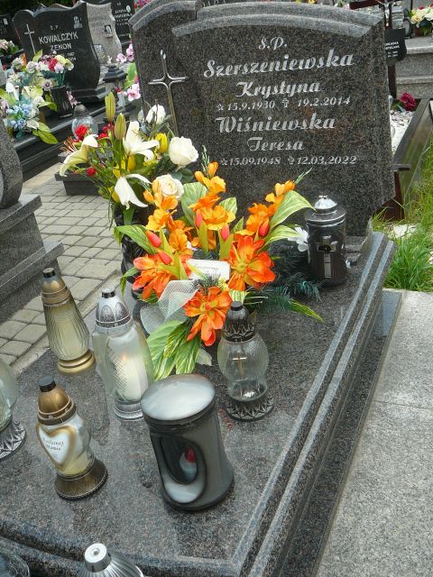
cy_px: 288
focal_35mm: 35
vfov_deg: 52.6
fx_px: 584
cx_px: 216
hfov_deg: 40.7
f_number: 2.8
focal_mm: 5.2
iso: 80
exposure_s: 1/500
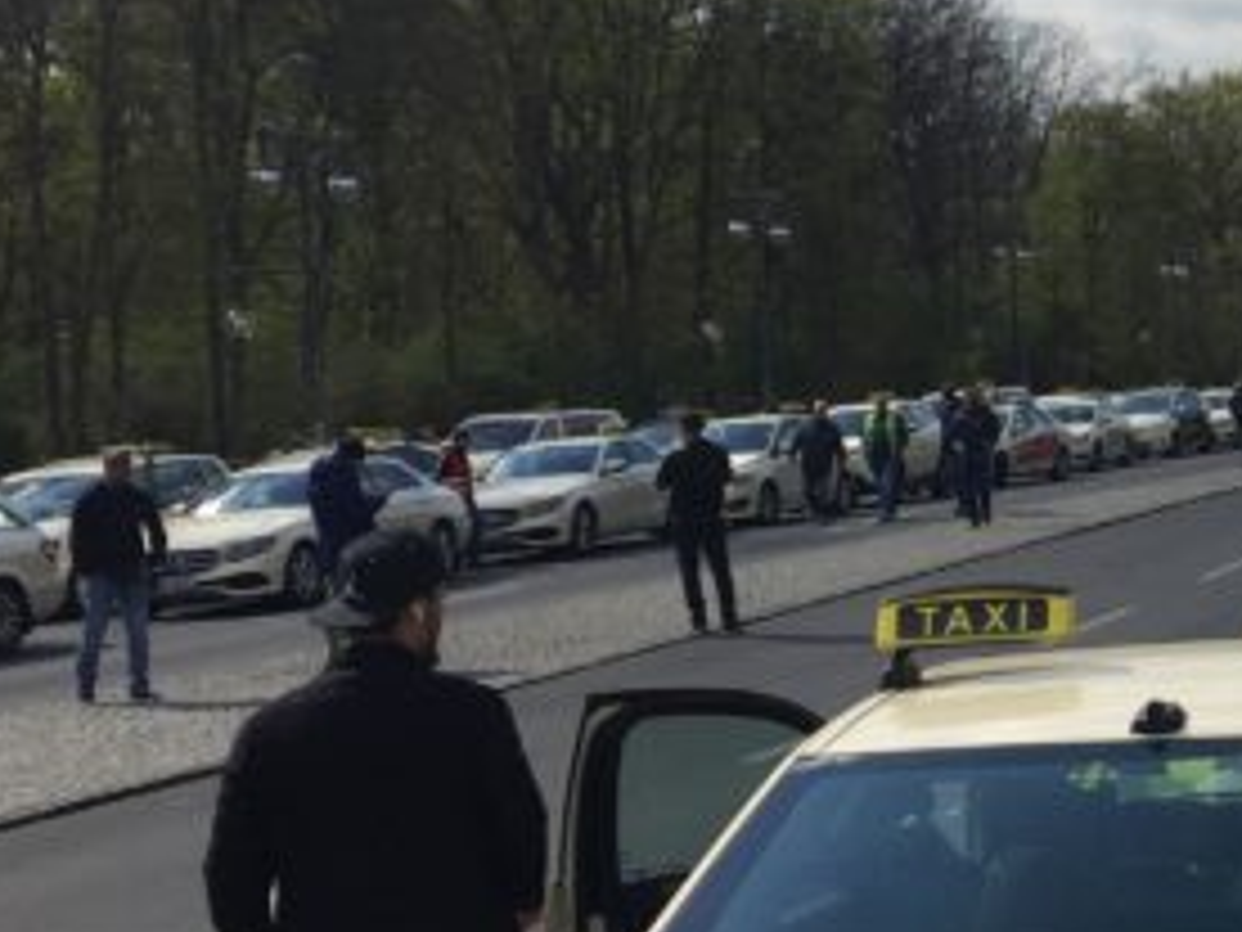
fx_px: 3014
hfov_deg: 21.4
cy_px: 293
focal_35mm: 84
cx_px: 1557
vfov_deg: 17.5
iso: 32
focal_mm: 4.15
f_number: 2.2
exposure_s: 1/2825
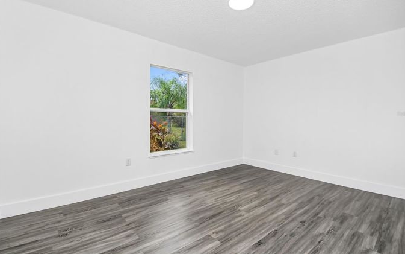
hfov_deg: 97.8
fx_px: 177
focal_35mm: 16
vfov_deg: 71.1
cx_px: 209
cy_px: 114
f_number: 7.1
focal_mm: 10
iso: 100
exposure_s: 1/60
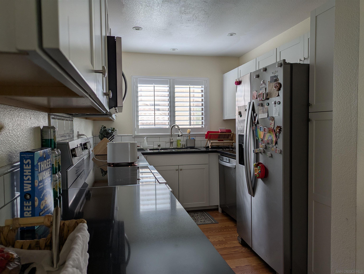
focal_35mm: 25
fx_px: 263
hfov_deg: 69.4
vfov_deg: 54.9
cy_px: 137
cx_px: 182
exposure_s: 1/60
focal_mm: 5.43
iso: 48
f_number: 1.89
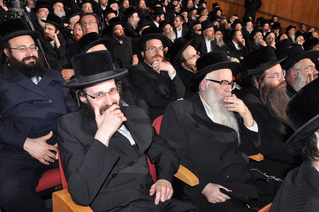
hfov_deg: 53.2
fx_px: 319
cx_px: 160
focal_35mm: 36
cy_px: 106
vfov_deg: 36.8
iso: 500
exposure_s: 1/60
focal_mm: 24
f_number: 6.3
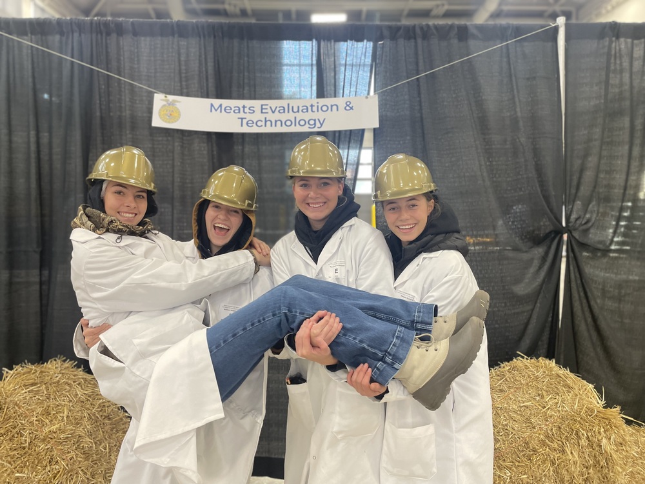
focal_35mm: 26
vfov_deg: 53.1
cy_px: 242
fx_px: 484
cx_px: 322
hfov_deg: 67.3
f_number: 1.6
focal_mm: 4.2
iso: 125
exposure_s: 1/60
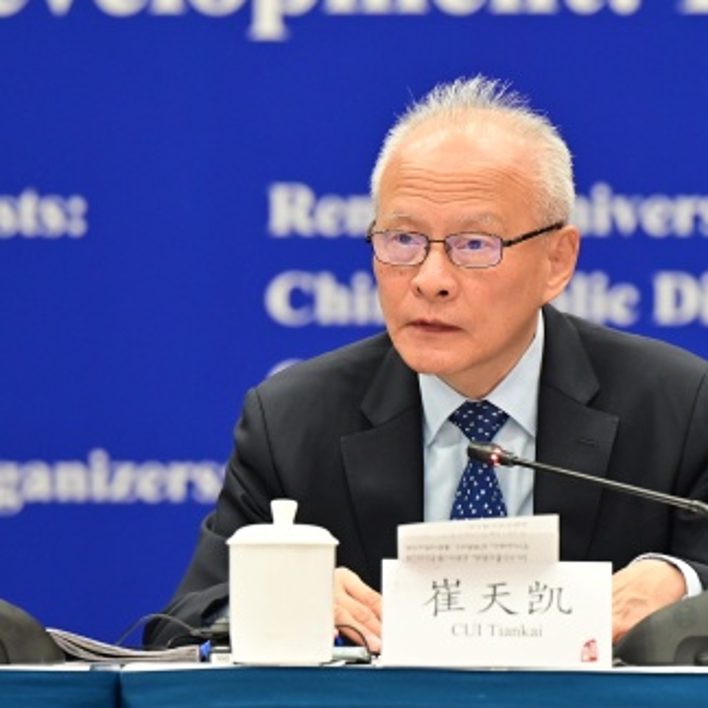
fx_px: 8030
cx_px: 465
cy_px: 355
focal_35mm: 347
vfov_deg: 5.0
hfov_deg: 5.0
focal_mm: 180
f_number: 3.5
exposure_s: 1/160
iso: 1600
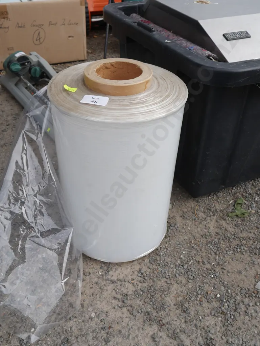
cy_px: 173
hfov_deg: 44.2
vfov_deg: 56.8
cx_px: 130
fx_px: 320
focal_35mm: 32
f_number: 7.1
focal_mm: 16
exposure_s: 1/400
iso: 200
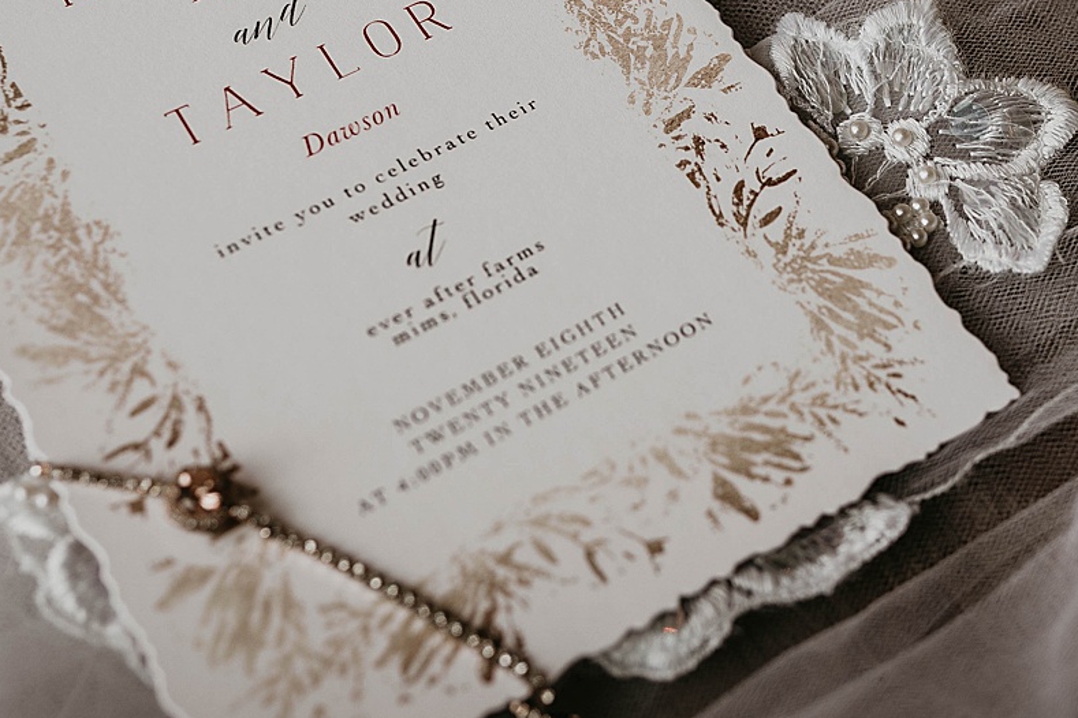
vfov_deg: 18.7
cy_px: 20
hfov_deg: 28.3
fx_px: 2126
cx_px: 695
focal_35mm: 71
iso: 160
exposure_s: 1/125
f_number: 3.5
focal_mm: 35
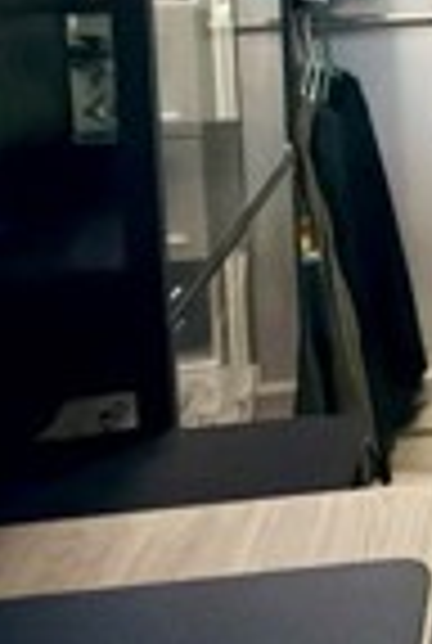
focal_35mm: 65
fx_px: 1164
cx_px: 711
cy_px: -32
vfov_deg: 28.6
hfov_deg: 17.9
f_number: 2.2
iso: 640
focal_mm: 2.22
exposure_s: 1/17
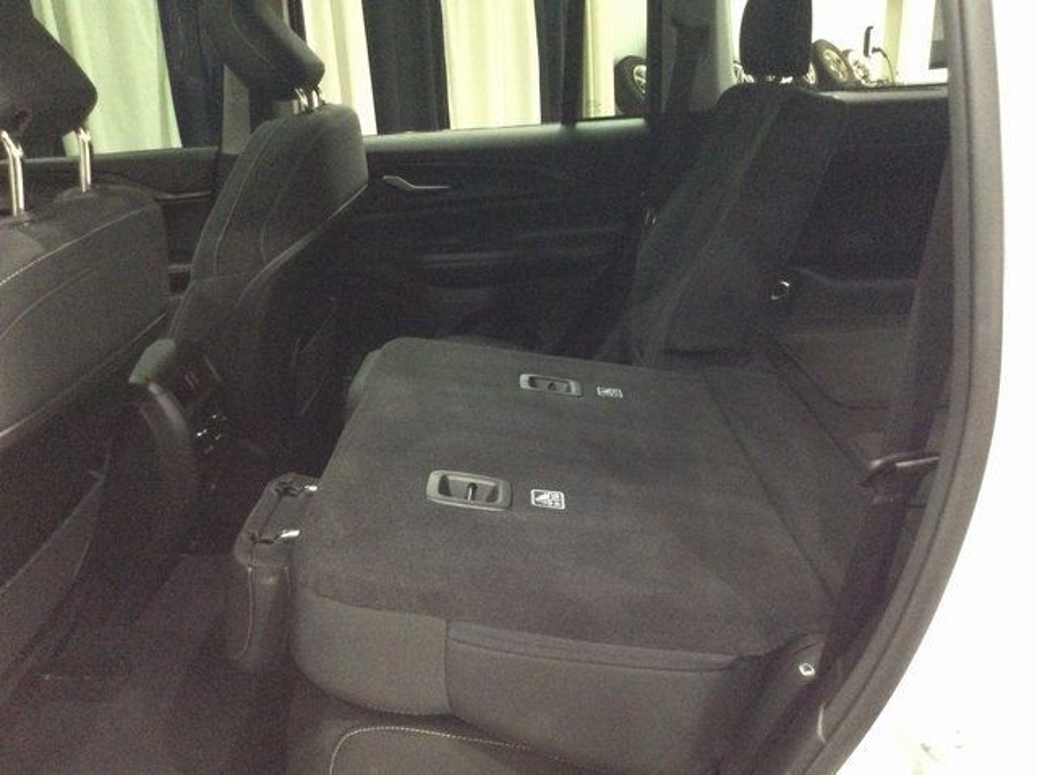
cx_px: 518
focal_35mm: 32
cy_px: 388
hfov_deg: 56.9
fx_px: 957
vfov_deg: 44.1
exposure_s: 1/15
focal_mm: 3.3
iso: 320
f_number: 2.4
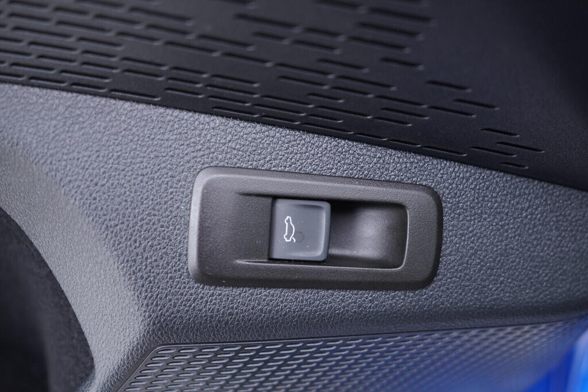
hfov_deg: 53.1
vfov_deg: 36.9
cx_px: 294
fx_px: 588
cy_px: 196
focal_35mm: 36
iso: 500
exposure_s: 1/40
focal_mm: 24
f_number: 2.8
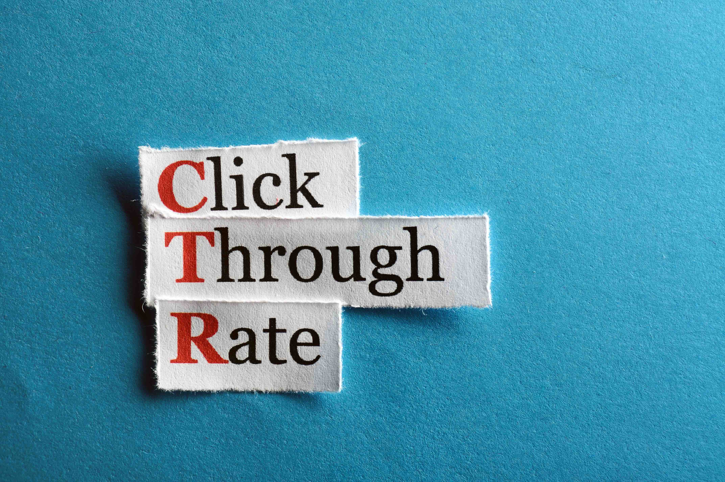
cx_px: 362
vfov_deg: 4.4
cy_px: 241
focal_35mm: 315
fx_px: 6336
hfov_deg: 6.5
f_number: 13
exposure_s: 1/200
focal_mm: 210
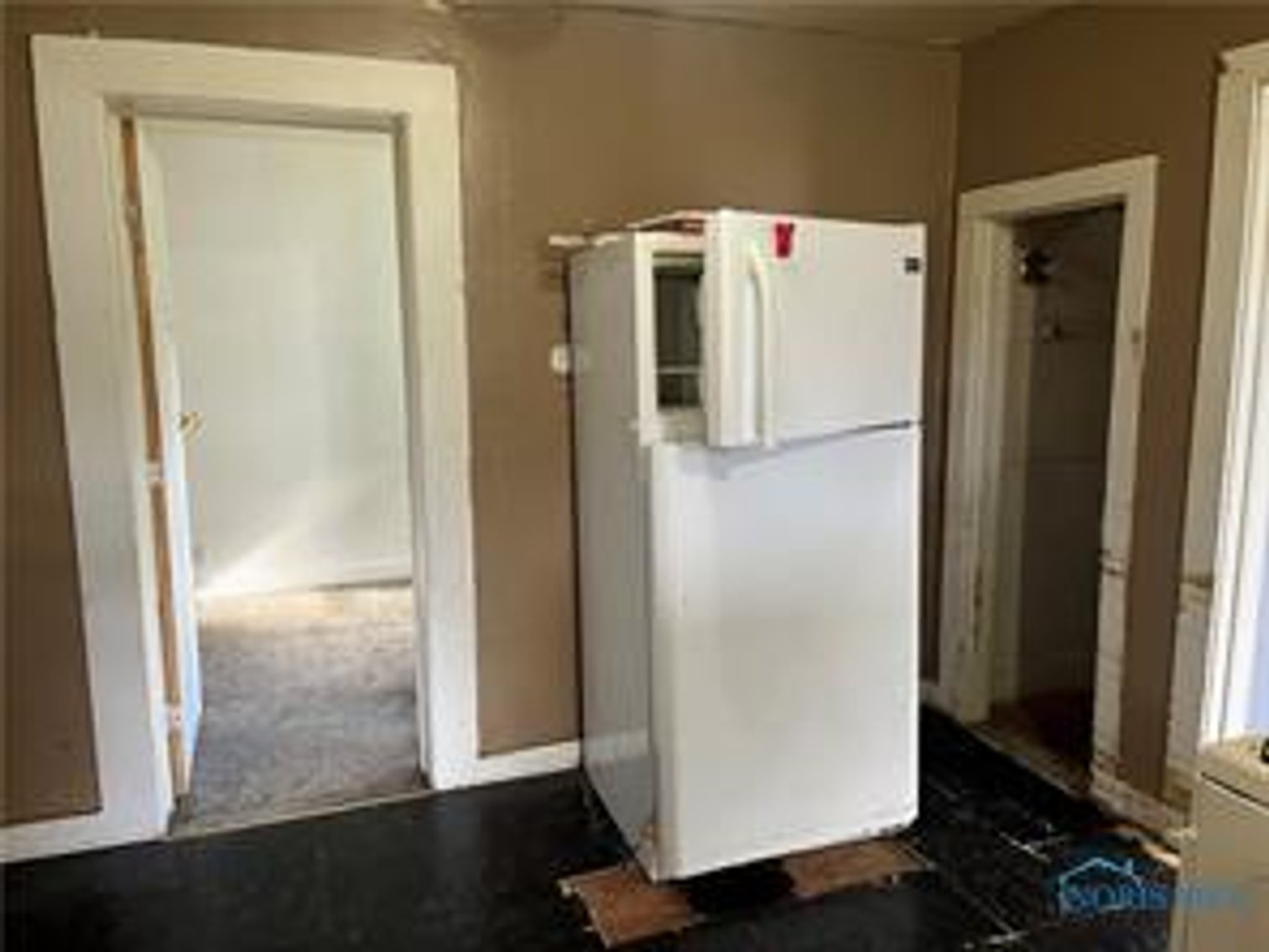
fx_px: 953
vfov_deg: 53.1
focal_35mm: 26
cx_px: 634
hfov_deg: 67.3
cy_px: 476
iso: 125
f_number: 1.6
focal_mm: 5.1
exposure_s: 1/60
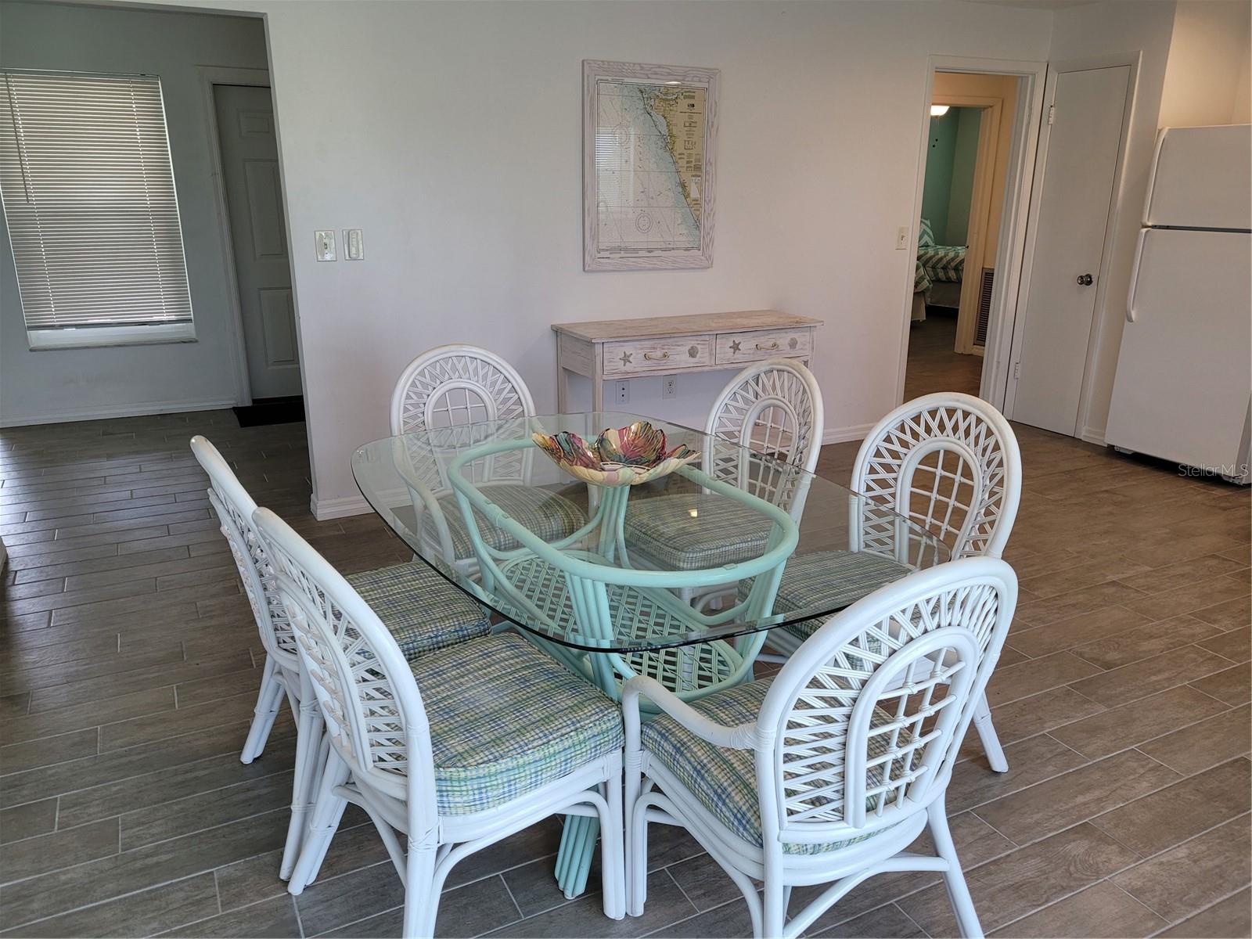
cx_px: 626
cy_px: 470
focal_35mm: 26
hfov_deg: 67.3
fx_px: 940
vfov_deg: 53.1
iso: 100
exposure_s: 1/120
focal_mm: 5.4
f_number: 1.8
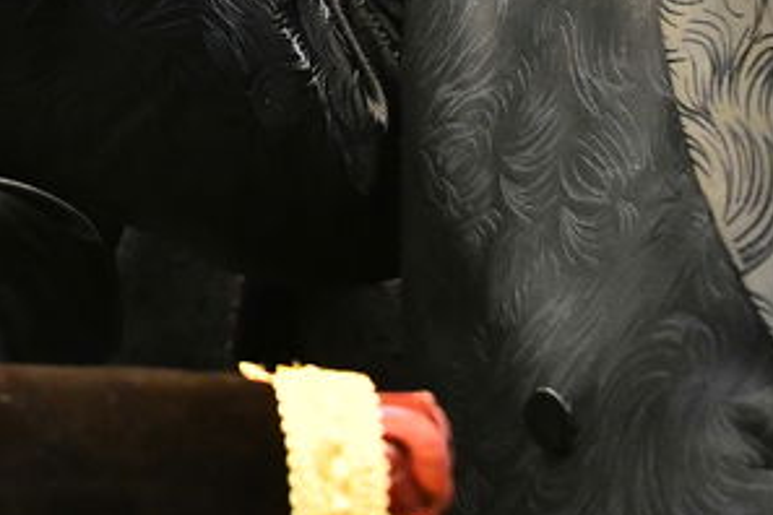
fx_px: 3843
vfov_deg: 7.3
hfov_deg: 10.8
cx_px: -557
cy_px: -589
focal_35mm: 179
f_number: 5
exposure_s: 1/100
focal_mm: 38
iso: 3200
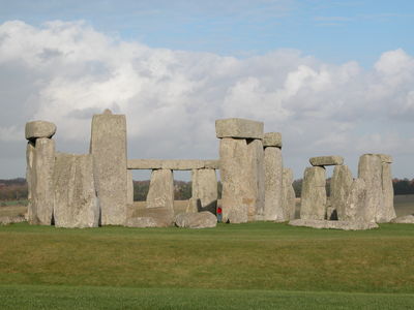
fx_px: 1268
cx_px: 207
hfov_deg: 18.5
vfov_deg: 14.0
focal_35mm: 106
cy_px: 155
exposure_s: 1/564
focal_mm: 27.3
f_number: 5.8
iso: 100
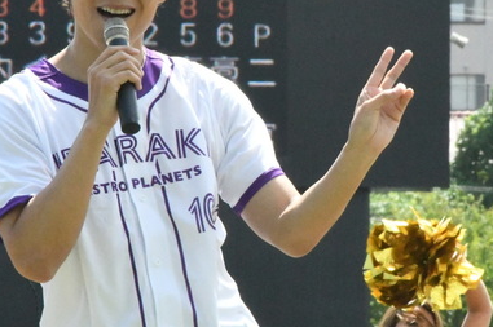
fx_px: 6961
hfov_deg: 4.1
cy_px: 116
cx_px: 299
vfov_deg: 2.7
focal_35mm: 509
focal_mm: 170
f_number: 25
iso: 20000
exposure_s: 1/2500
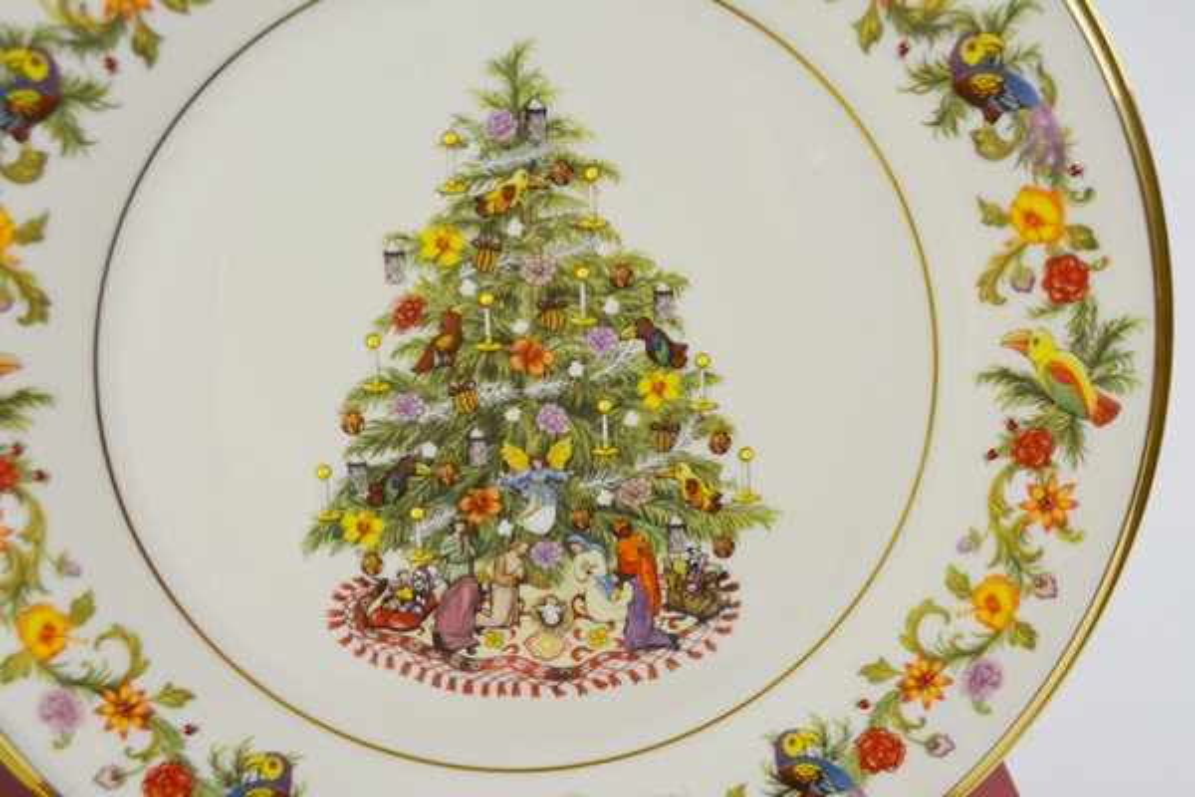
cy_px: 398
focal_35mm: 36
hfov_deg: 53.1
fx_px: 1195
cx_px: 598
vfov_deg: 36.9
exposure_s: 1/125
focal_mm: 24
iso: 250
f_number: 5.6
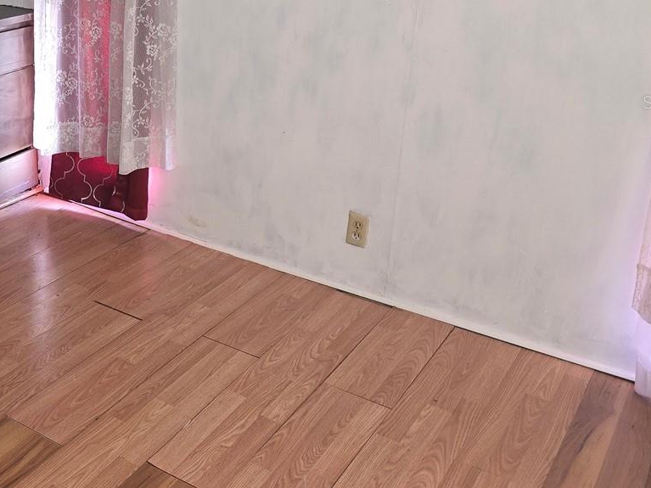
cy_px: 102
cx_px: 44
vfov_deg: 29.6
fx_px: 903
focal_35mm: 48
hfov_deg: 36.7
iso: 125
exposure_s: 1/24
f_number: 1.7
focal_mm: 6.3
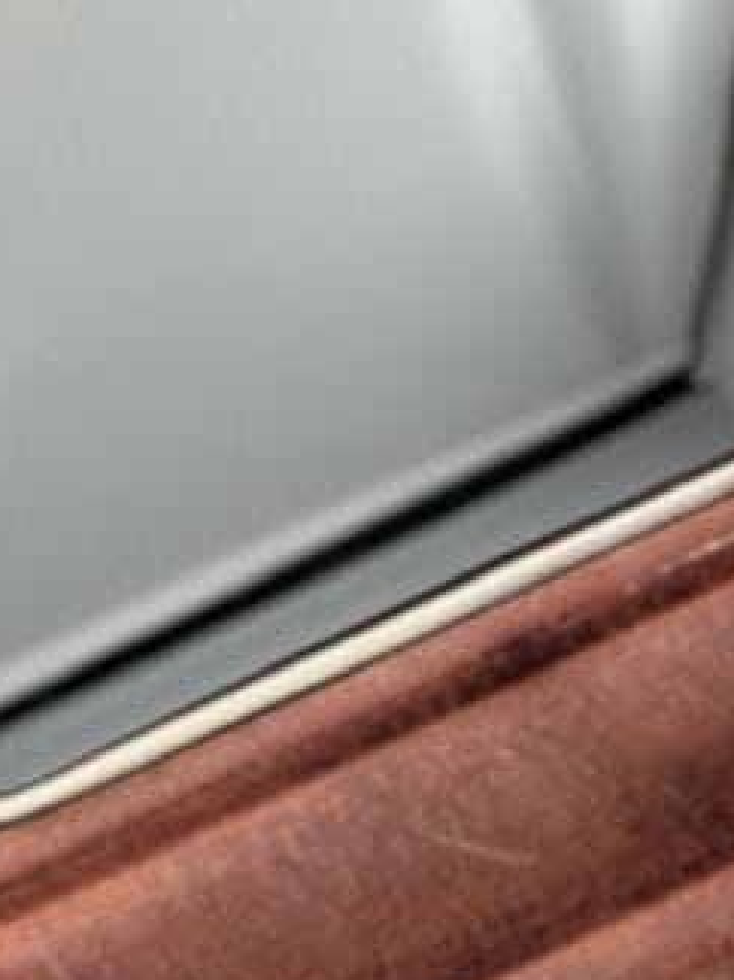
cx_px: 306
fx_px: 2801
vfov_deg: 19.8
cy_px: 475
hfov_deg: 14.9
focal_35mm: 99
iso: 50
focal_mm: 6.86
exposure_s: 1/100
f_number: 1.78
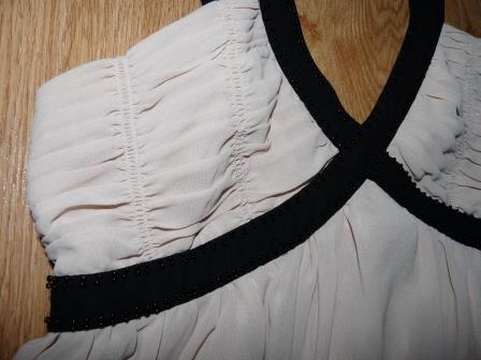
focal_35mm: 27
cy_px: 180
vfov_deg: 51.4
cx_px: 240
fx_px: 375
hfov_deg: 65.3
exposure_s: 1/60
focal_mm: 4.8
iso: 100
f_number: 4
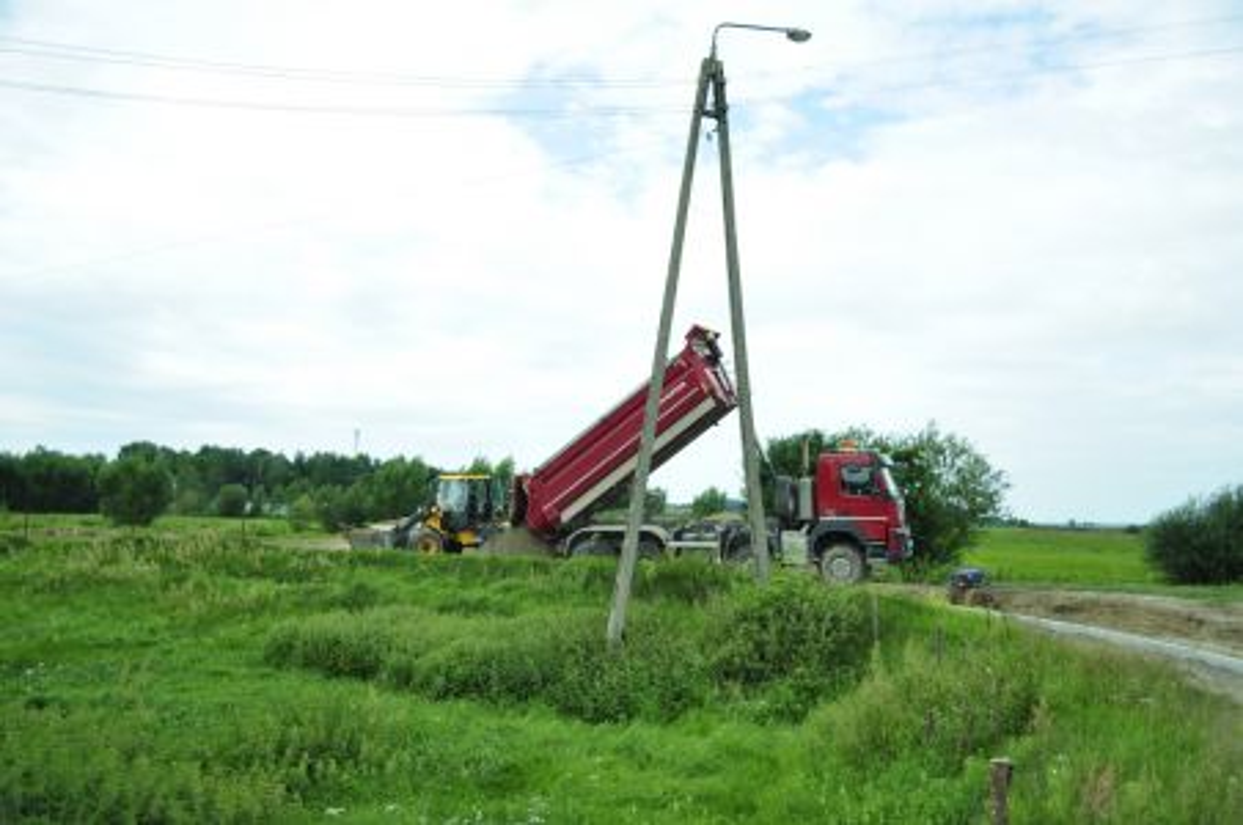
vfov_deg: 47.8
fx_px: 931
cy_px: 412
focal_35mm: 27
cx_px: 622
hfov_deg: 67.5
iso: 200
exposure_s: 1/800
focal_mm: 18
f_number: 3.5
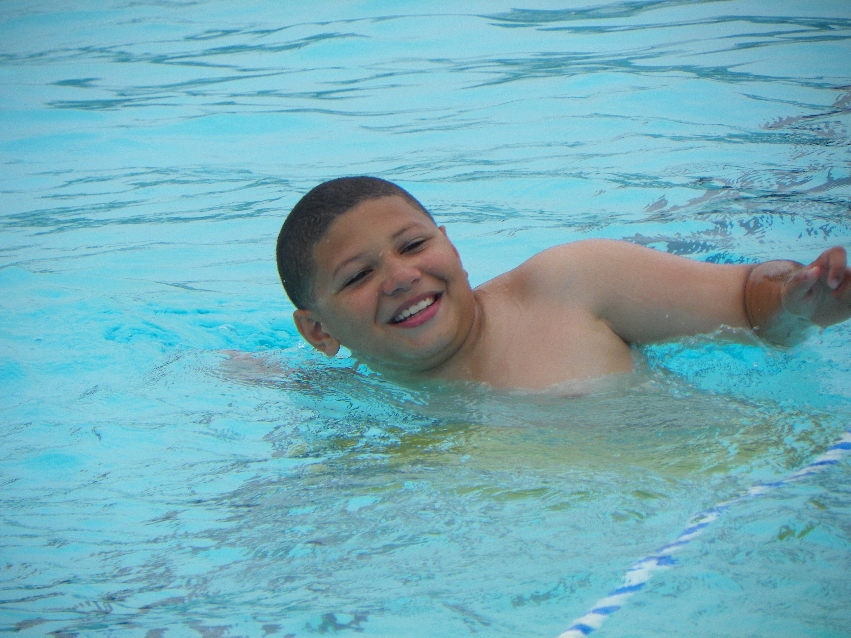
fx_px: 10030
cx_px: 426
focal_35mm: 408
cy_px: 319
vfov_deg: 3.6
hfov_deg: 4.9
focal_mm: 72.7
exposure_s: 1/500
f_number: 5
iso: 64
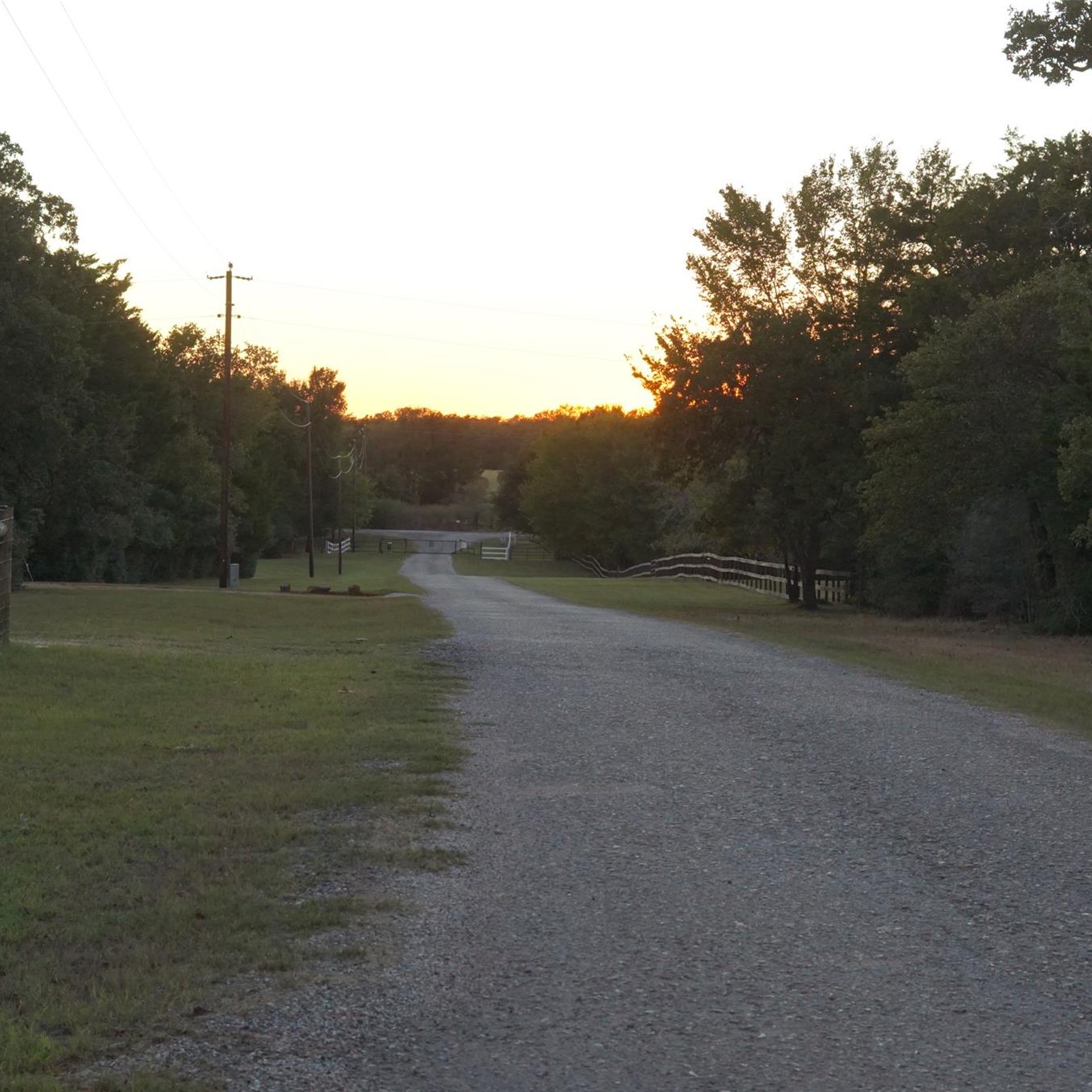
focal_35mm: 96
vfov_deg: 18.1
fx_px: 3426
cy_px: 548
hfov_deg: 18.1
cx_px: 554
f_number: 5.6
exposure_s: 1/250
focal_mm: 50
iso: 1000
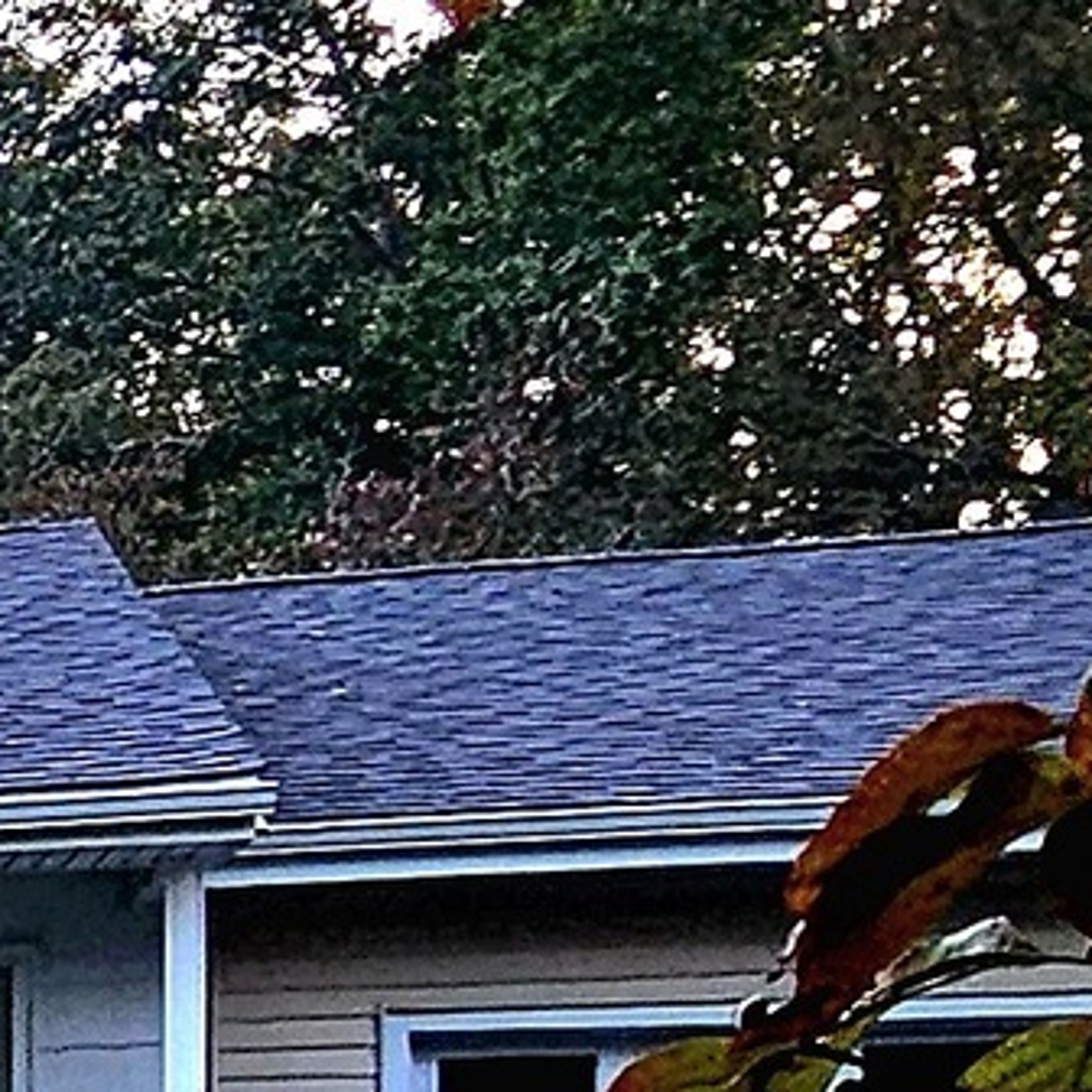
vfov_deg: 15.5
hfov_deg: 11.1
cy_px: 1560
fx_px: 3747
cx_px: -2129
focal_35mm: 105
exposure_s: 1/250
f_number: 2.2
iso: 50
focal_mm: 2.2
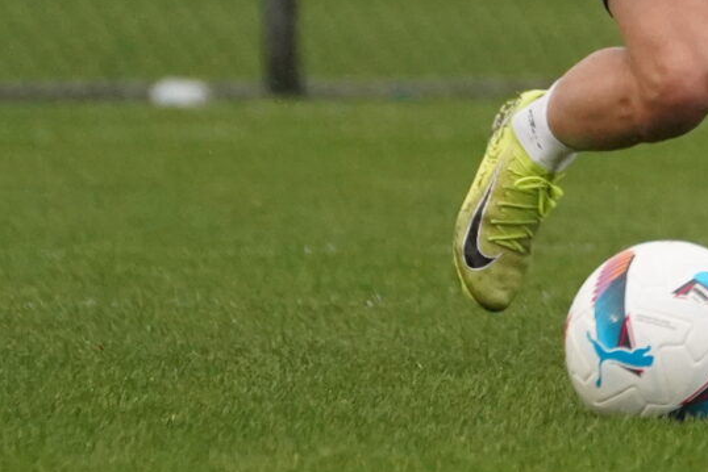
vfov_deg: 1.0
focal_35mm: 1428
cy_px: -201
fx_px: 28090
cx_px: 862
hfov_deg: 1.4
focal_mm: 300
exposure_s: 1/2000
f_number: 5.6
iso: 6400
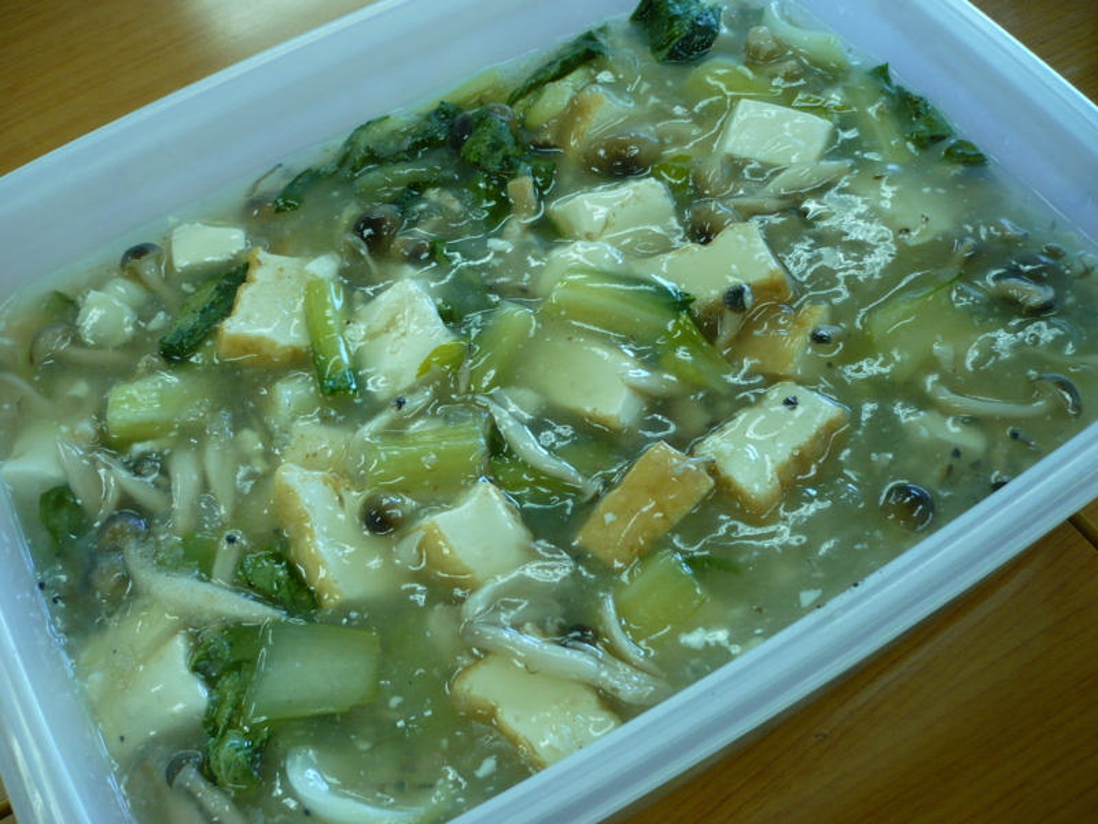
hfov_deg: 52.6
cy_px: 412
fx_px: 1110
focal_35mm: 35
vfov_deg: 40.7
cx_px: 549
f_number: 2.8
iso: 100
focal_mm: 5.8
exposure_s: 1/30
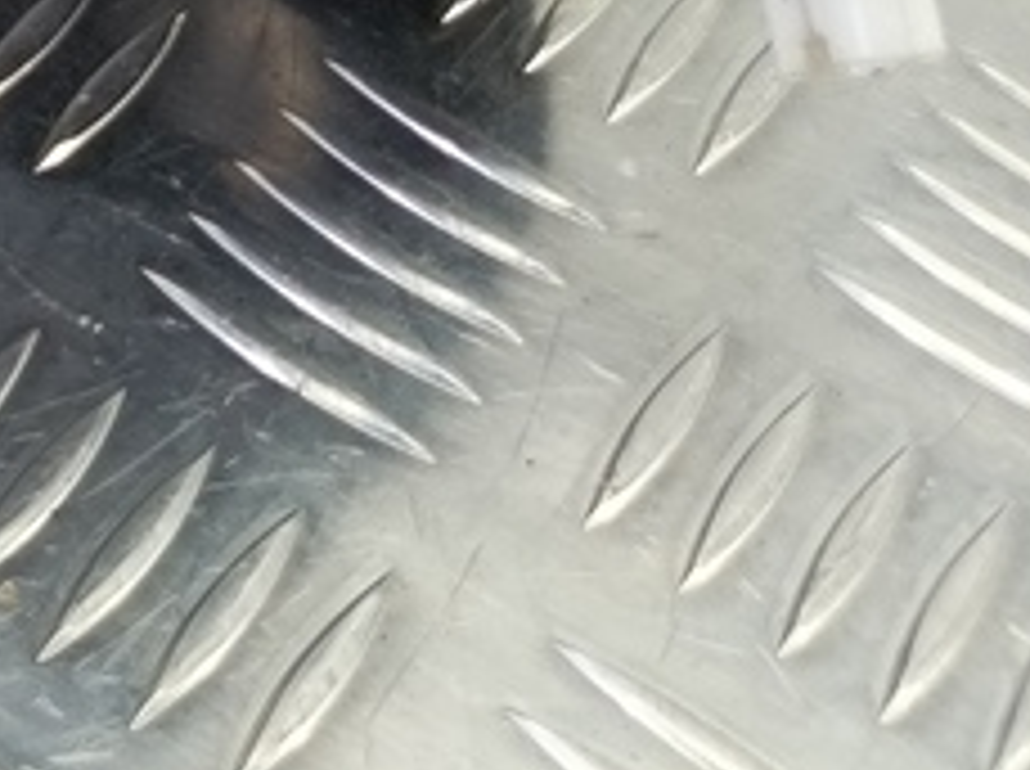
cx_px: -1133
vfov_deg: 12.7
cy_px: -729
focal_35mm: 103
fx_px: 3060
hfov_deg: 14.9
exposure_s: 1/50
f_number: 1.6
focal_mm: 4.11
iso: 150
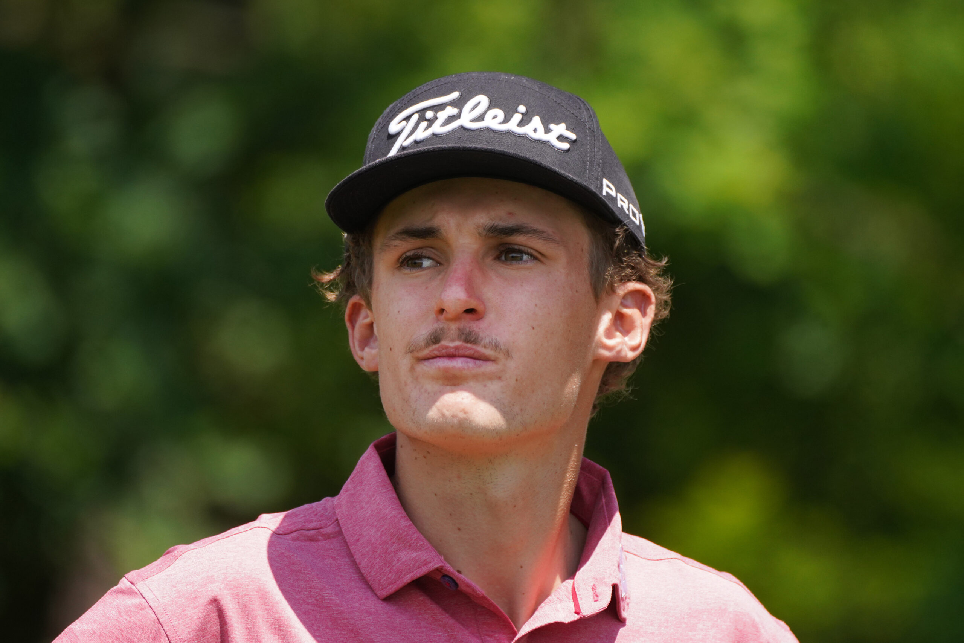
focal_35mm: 600
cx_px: 482
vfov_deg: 2.3
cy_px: 322
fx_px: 16066
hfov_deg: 3.4
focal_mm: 400
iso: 800
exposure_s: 1/2000
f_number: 5.6
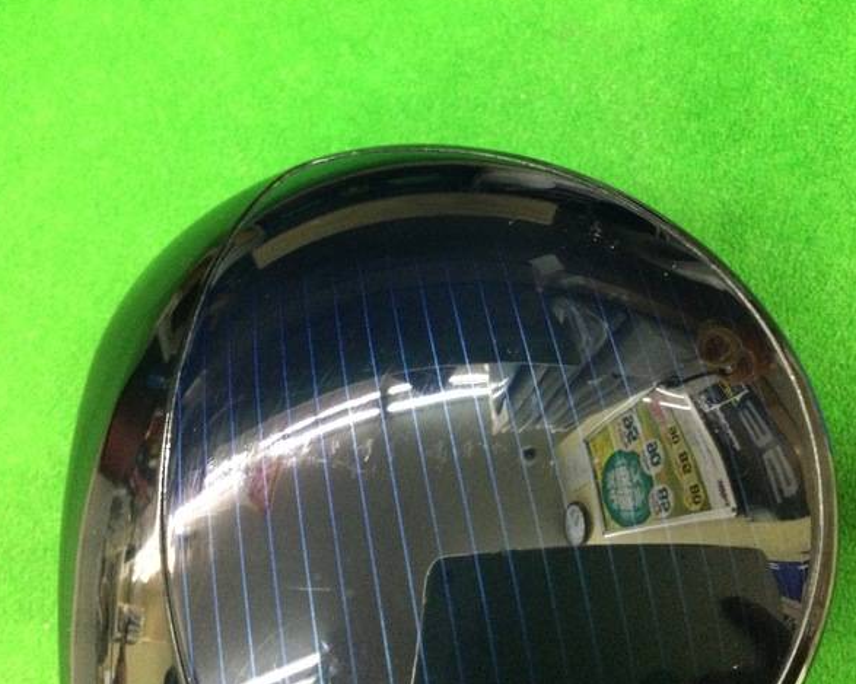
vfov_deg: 44.5
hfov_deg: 54.2
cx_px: 451
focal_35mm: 33
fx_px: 836
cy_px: 340
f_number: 2.4
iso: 250
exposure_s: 1/15
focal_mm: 3.3
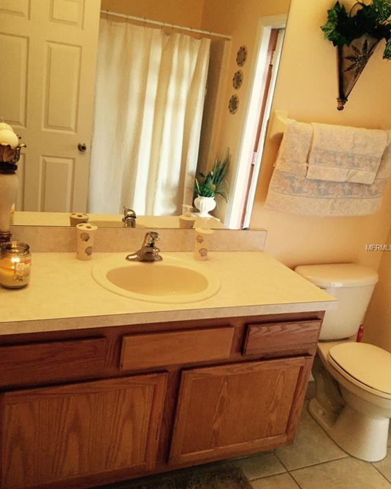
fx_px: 477
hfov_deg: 44.5
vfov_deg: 54.2
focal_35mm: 33
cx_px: 197
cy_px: 248
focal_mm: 3.3
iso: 125
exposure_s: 1/30
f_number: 2.4
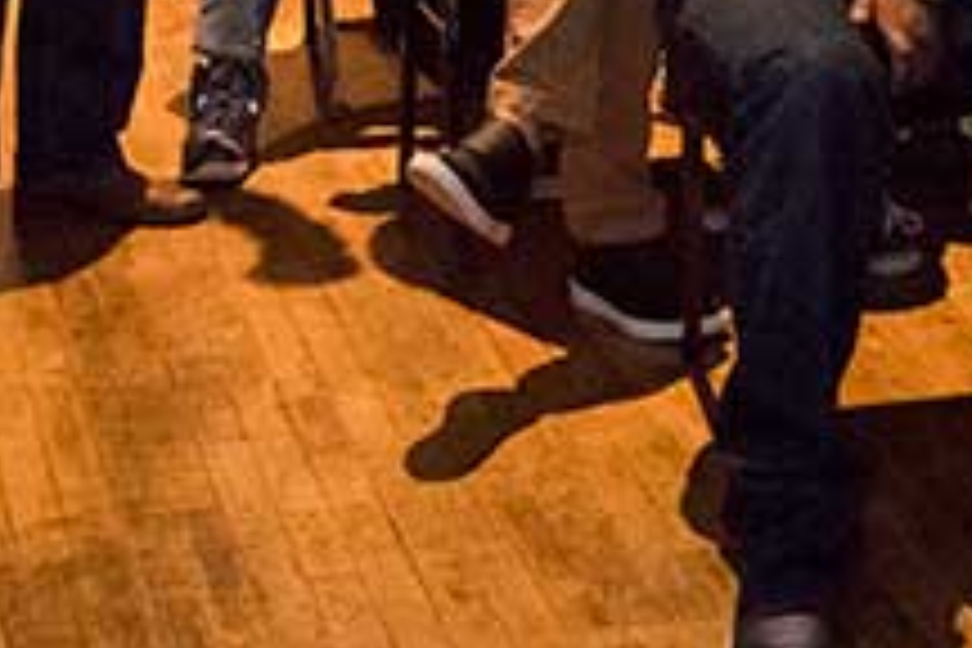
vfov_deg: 9.1
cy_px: -378
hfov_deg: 14.0
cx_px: 778
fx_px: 3942
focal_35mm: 146
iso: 16000
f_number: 5.6
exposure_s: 1/60
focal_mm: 42
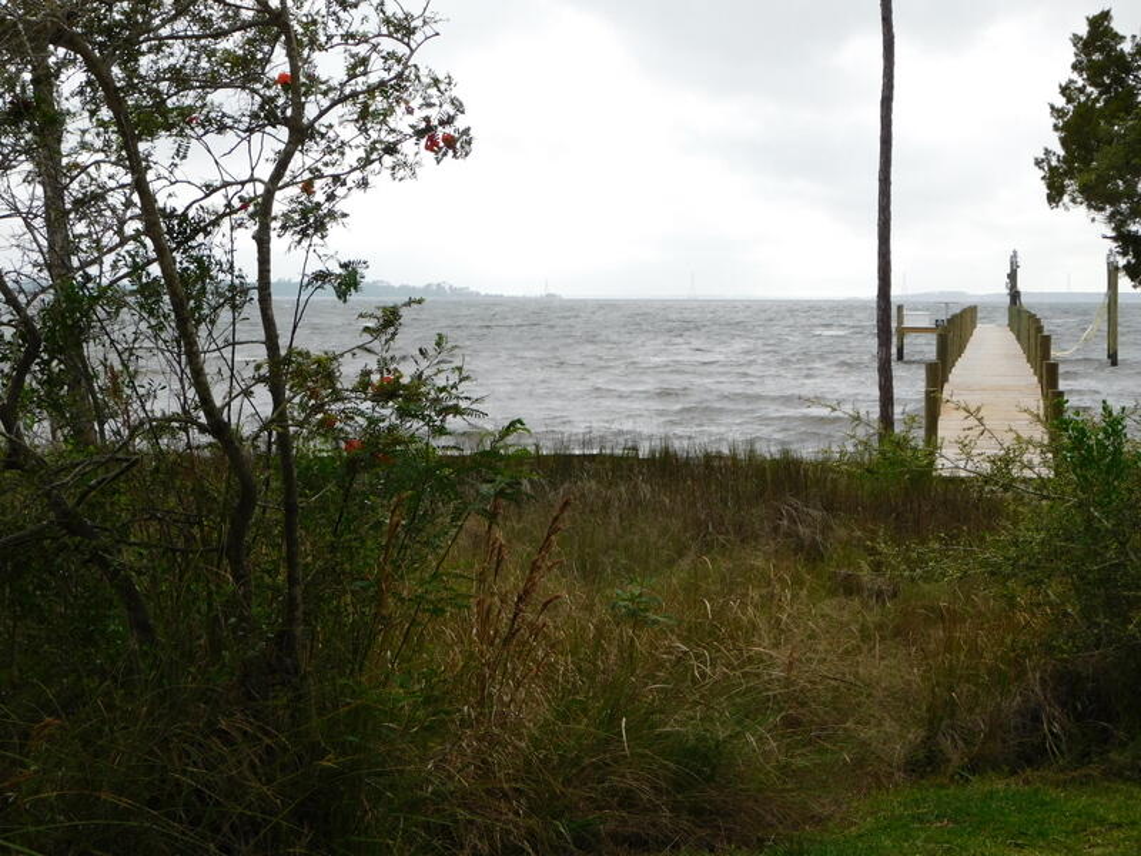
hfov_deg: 29.4
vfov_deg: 22.3
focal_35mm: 66
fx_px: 2175
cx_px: 570
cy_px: 428
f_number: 4.2
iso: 125
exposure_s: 1/320
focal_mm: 11.7
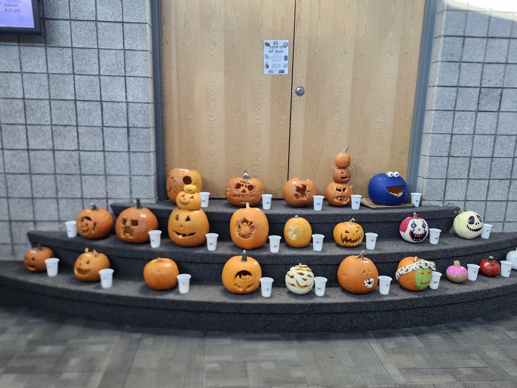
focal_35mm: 27
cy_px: 210
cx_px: 251
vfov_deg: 51.3
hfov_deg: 65.3
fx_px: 403
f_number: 1.8
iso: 250
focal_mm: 5.54
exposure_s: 1/120
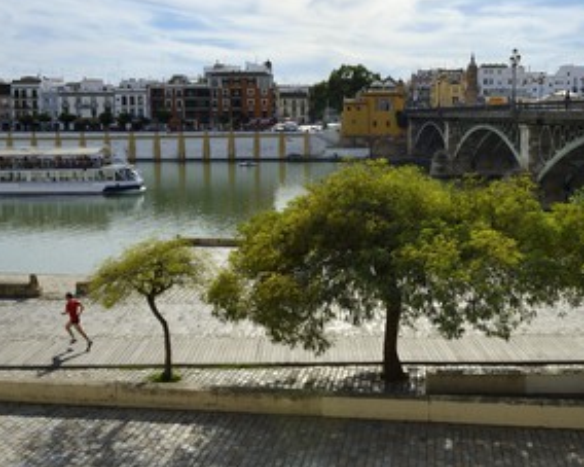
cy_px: 208
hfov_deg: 42.9
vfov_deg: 34.8
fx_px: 743
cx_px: 321
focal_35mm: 43
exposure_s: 1/250
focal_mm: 31
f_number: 16
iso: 200
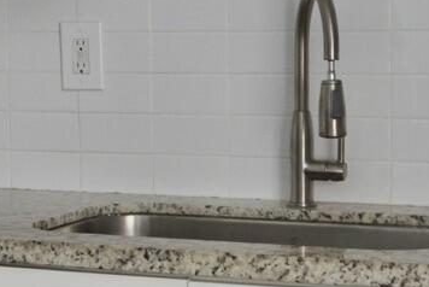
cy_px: 163
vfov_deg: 10.1
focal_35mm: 136
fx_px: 1622
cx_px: 60
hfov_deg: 14.9
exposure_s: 1/60
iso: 500
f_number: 4
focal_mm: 20
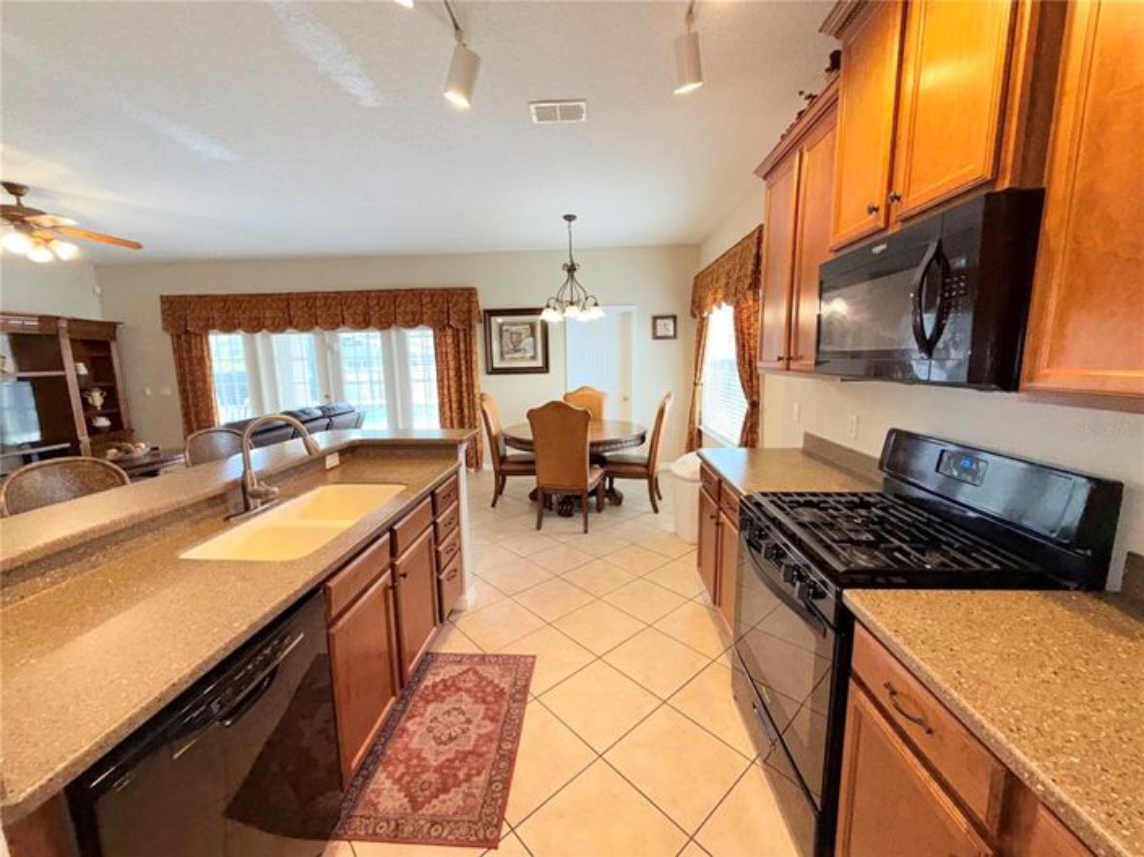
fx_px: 462
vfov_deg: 85.6
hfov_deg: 102.1
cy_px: 428
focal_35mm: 14
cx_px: 572
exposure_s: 1/60
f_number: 2.2
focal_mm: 2.22
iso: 200
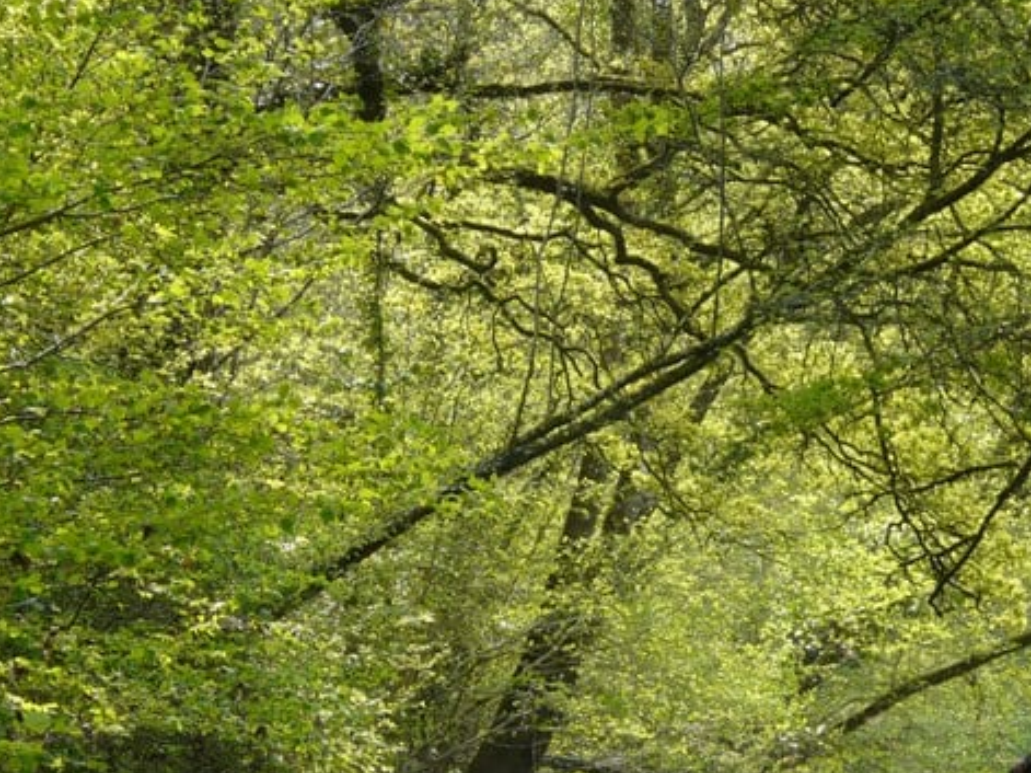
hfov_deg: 9.0
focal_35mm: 219
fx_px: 6521
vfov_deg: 6.8
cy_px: 466
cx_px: 865
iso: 100
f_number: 4
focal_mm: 21.1
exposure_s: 1/125
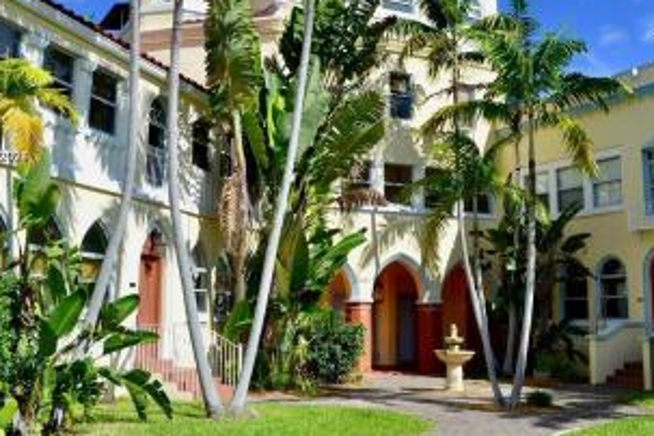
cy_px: 158
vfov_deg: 27.4
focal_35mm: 49
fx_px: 890
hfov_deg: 40.3
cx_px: 319
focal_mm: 22
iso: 100
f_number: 8
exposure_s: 1/250
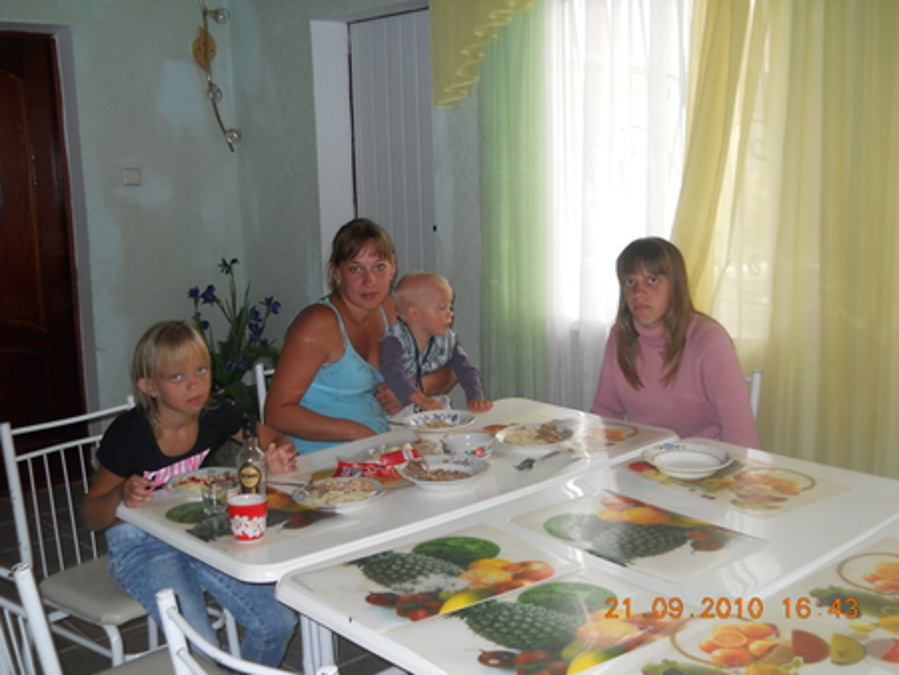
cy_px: 338
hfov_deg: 45.8
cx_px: 450
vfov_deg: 35.2
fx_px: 1065
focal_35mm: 41
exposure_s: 1/30
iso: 200
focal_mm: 6.72
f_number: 3.1
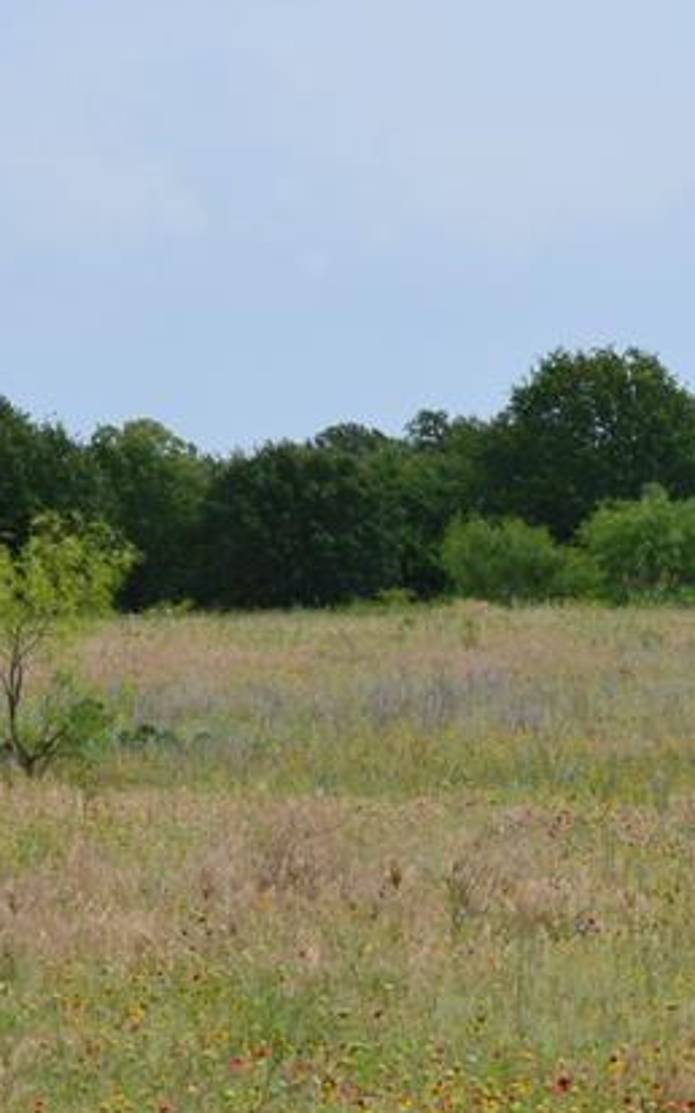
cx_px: 401
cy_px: 620
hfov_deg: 6.3
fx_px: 6314
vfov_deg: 10.1
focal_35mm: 208
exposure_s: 1/250
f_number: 10
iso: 400
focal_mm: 55
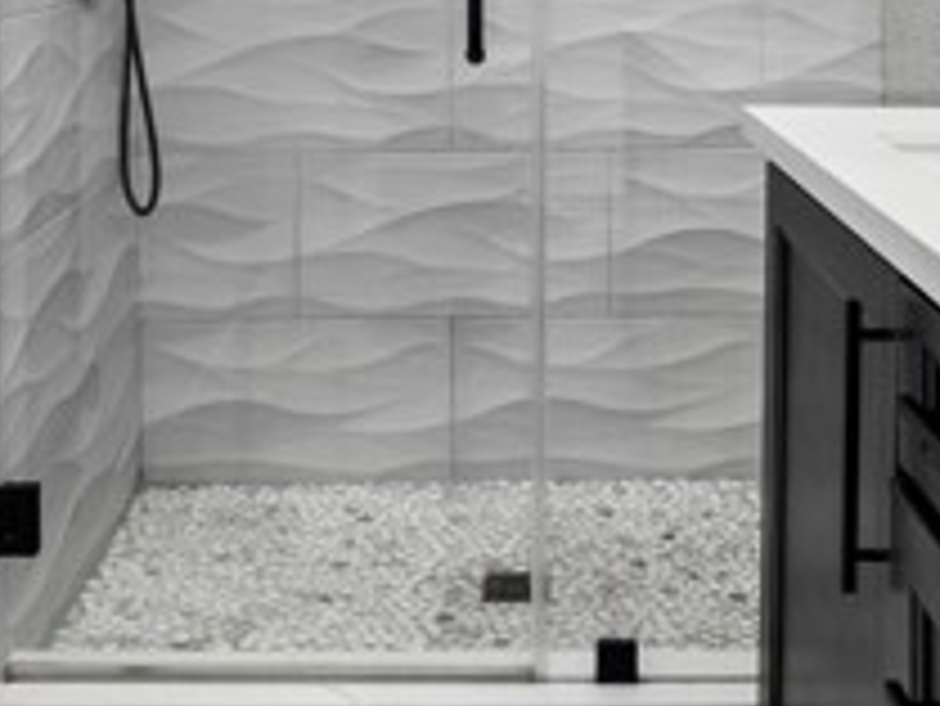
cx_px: 508
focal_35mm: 49
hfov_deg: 38.9
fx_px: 1331
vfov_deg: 26.9
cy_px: -99
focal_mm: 8
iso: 200
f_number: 8
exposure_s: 1/6
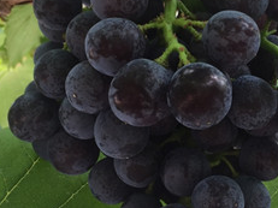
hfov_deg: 27.7
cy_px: 114
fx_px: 554
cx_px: 217
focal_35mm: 69
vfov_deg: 21.3
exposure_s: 1/120
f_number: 2.2
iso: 32
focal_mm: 4.15
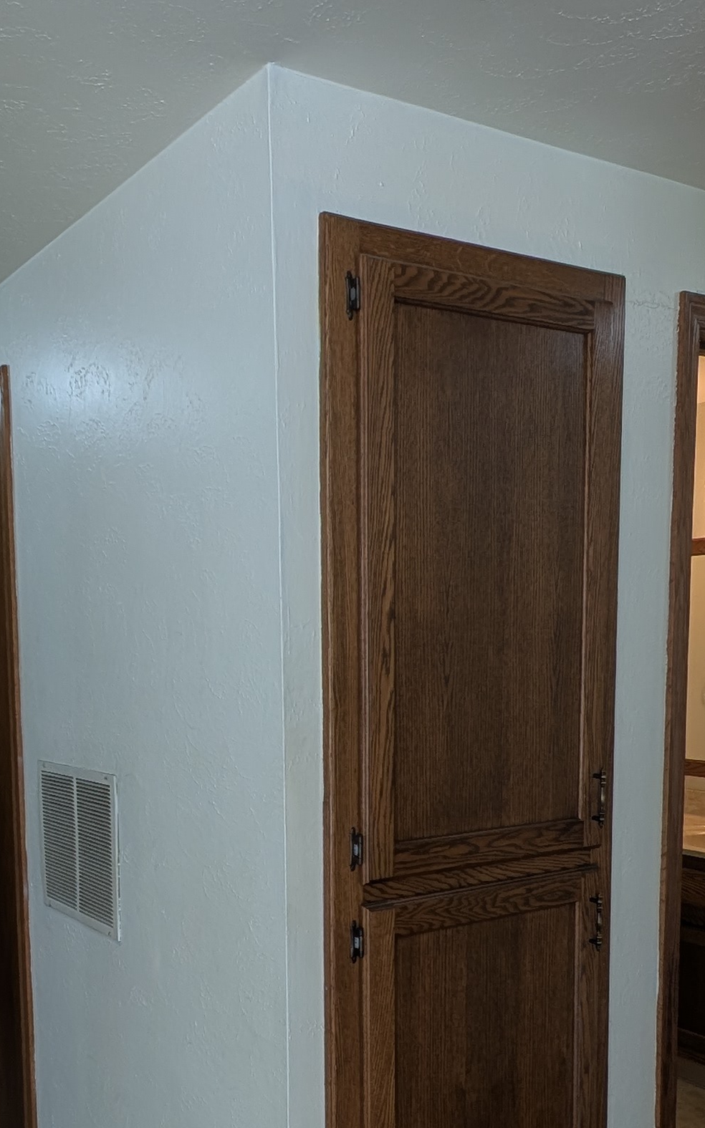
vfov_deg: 56.9
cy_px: 751
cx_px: 170
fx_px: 1015
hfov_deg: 37.3
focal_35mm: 33
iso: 59
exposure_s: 1/60
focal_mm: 2.23
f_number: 1.95
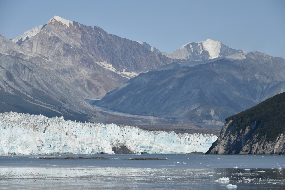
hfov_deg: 14.2
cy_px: 95
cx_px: 142
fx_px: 1148
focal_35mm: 145
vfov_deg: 9.5
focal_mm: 145
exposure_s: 1/400
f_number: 10
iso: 100
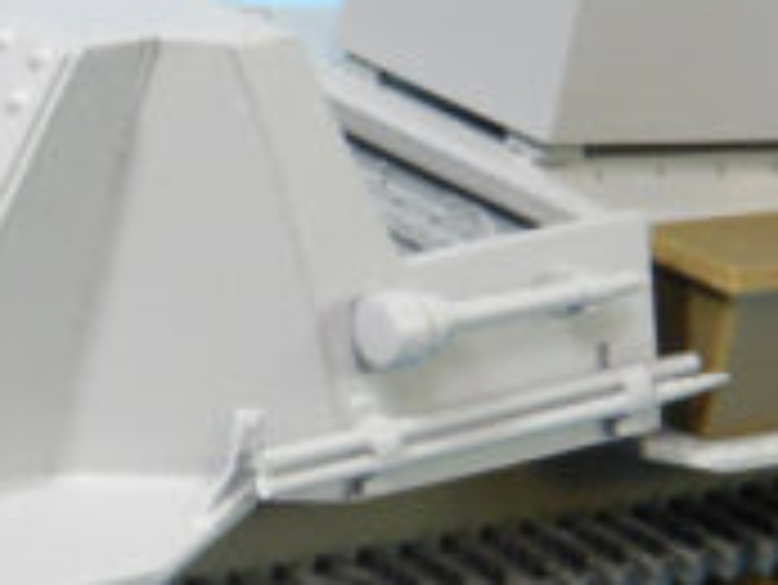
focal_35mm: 194
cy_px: 486
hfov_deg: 10.1
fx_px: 4363
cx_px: 45
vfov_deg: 7.7
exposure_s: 1/30
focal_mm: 10.1
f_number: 4.4
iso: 400
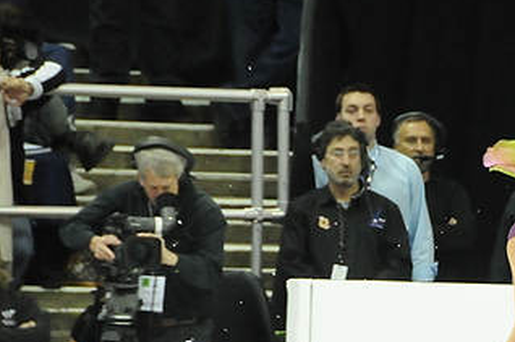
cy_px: 291
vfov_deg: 1.8
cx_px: 607
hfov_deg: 2.7
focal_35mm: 755
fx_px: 10784
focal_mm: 200
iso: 3200
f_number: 5.6
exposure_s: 1/320
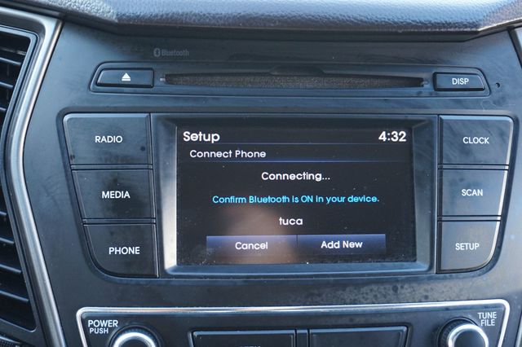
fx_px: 674
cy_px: 174
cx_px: 261
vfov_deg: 28.9
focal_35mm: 46
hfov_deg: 42.3
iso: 800
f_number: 5
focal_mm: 31
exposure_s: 1/60
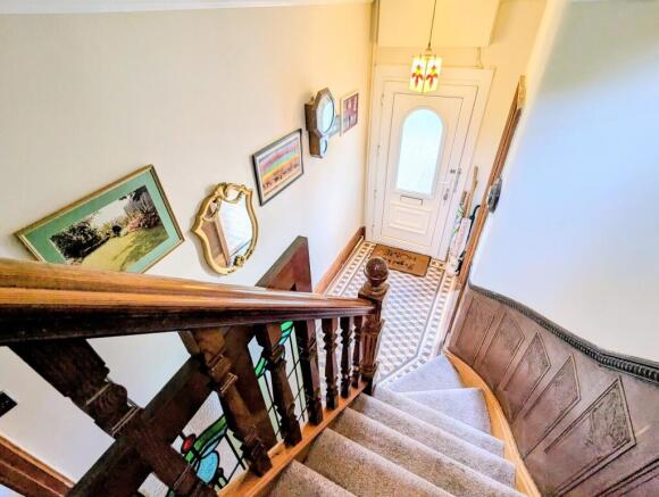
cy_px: 248
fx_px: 305
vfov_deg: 78.3
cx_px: 330
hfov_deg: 94.4
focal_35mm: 16
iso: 75
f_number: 2.2
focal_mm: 2.35
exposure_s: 1/25
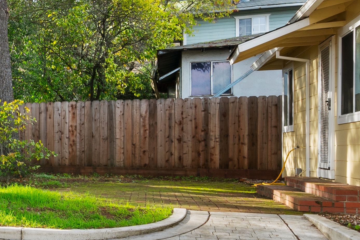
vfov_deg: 22.2
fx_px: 610
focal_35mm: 61
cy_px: 141
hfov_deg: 25.0
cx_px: -183
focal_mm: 14
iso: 100
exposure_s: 1/50
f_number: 9
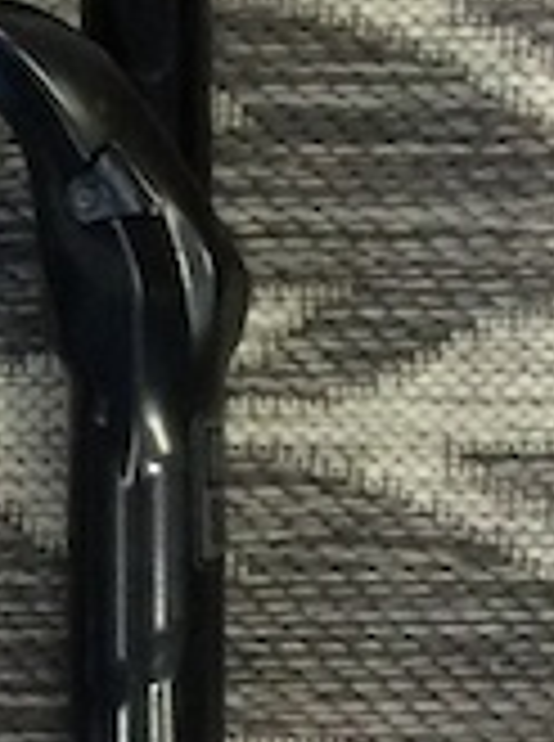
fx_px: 3320
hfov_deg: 9.5
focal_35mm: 155
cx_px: 9
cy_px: 238
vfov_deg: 12.8
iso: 250
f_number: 2.4
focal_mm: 3.3
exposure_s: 1/24
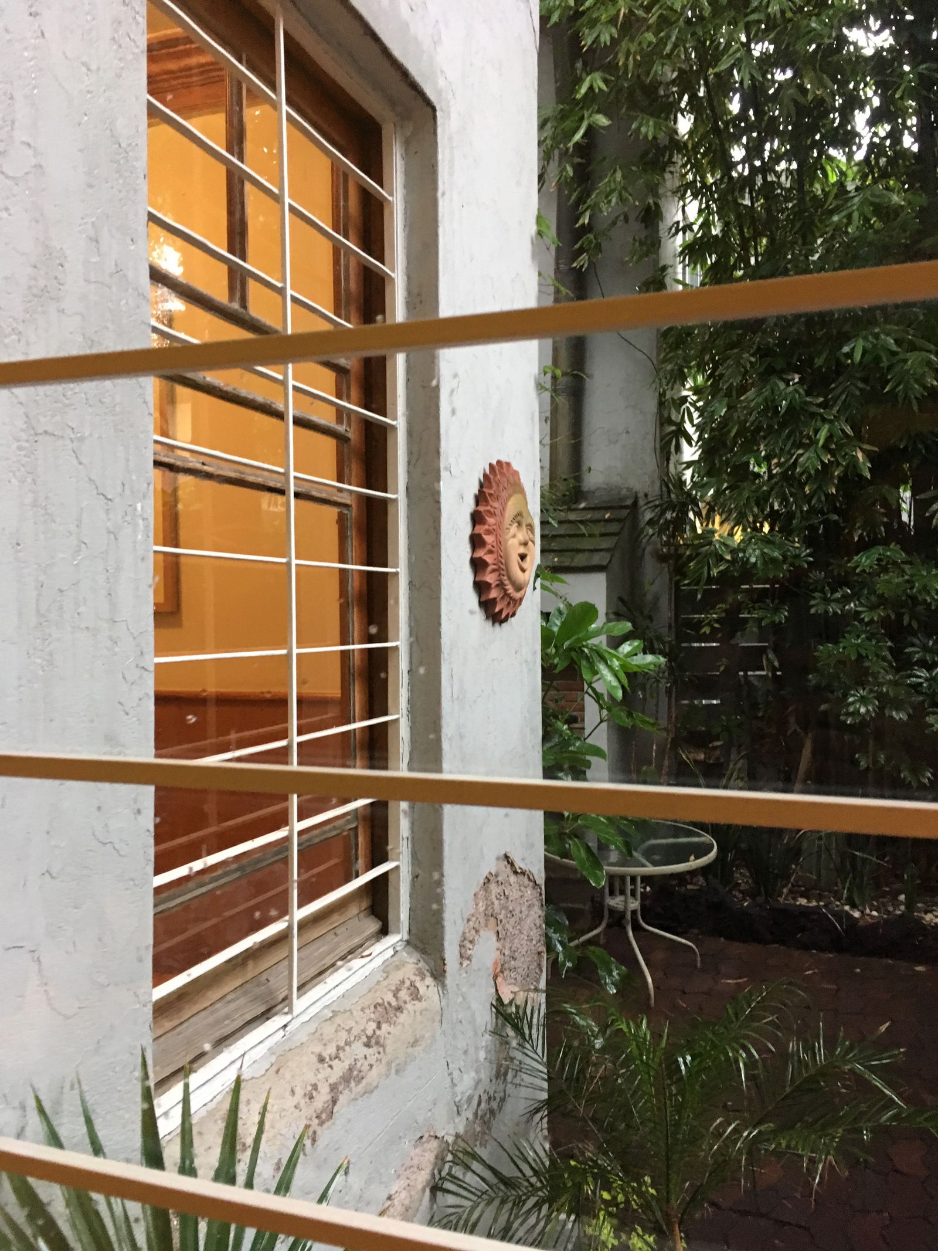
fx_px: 1048
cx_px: 469
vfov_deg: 61.7
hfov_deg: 48.2
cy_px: 626
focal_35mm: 29
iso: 200
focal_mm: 4.15
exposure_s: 1/20
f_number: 2.2
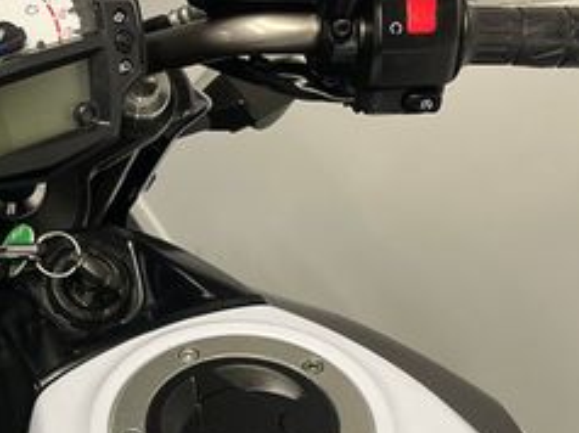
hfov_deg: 27.6
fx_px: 1170
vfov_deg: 20.4
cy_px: 426
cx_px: 187
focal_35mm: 70
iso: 100
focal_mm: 5.1
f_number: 1.6
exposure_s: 1/100
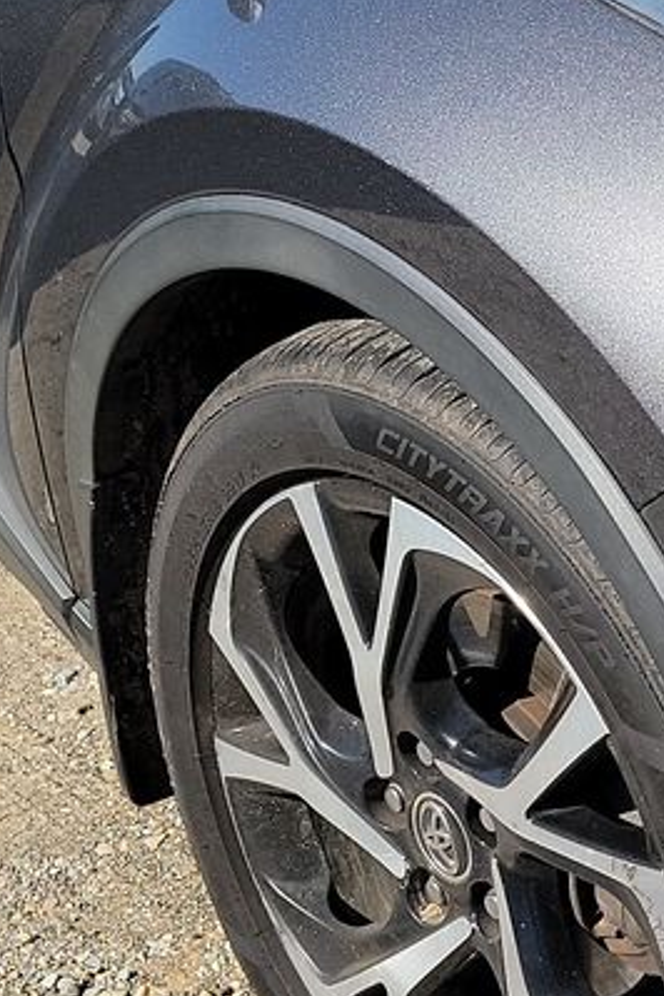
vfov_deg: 20.3
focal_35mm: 100
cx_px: 879
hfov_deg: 13.2
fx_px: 2766
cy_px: 272
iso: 50
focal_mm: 6.7
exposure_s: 1/807
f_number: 1.8
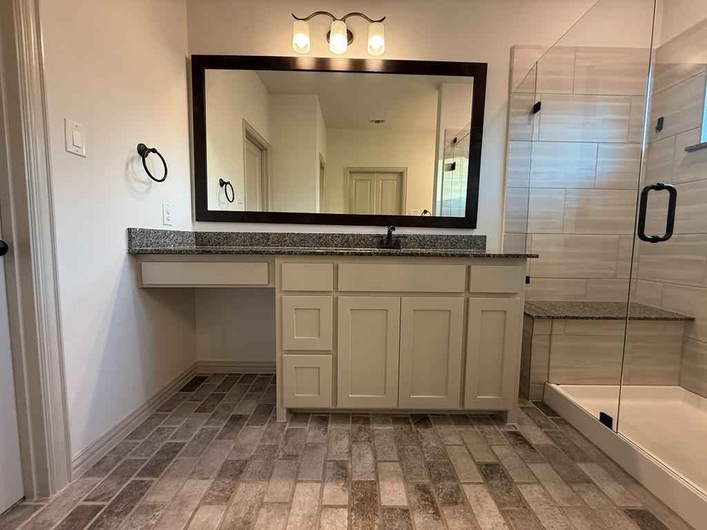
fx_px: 286
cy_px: 265
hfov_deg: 102.1
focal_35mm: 14
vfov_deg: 85.7
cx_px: 354
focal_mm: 2.22
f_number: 2.2
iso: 250
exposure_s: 1/60
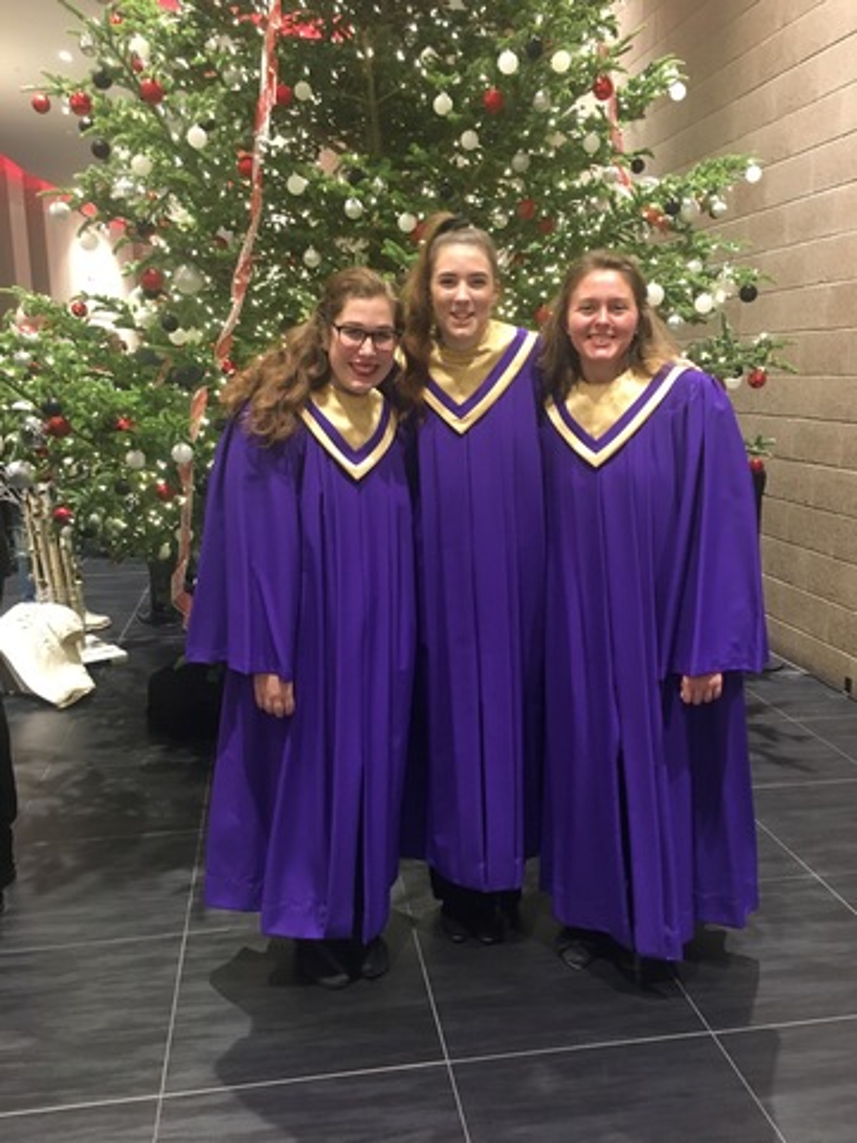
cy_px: 572
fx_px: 957
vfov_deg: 61.7
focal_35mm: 29
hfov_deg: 48.2
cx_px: 428
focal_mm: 4.15
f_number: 2.2
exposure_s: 1/17
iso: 200
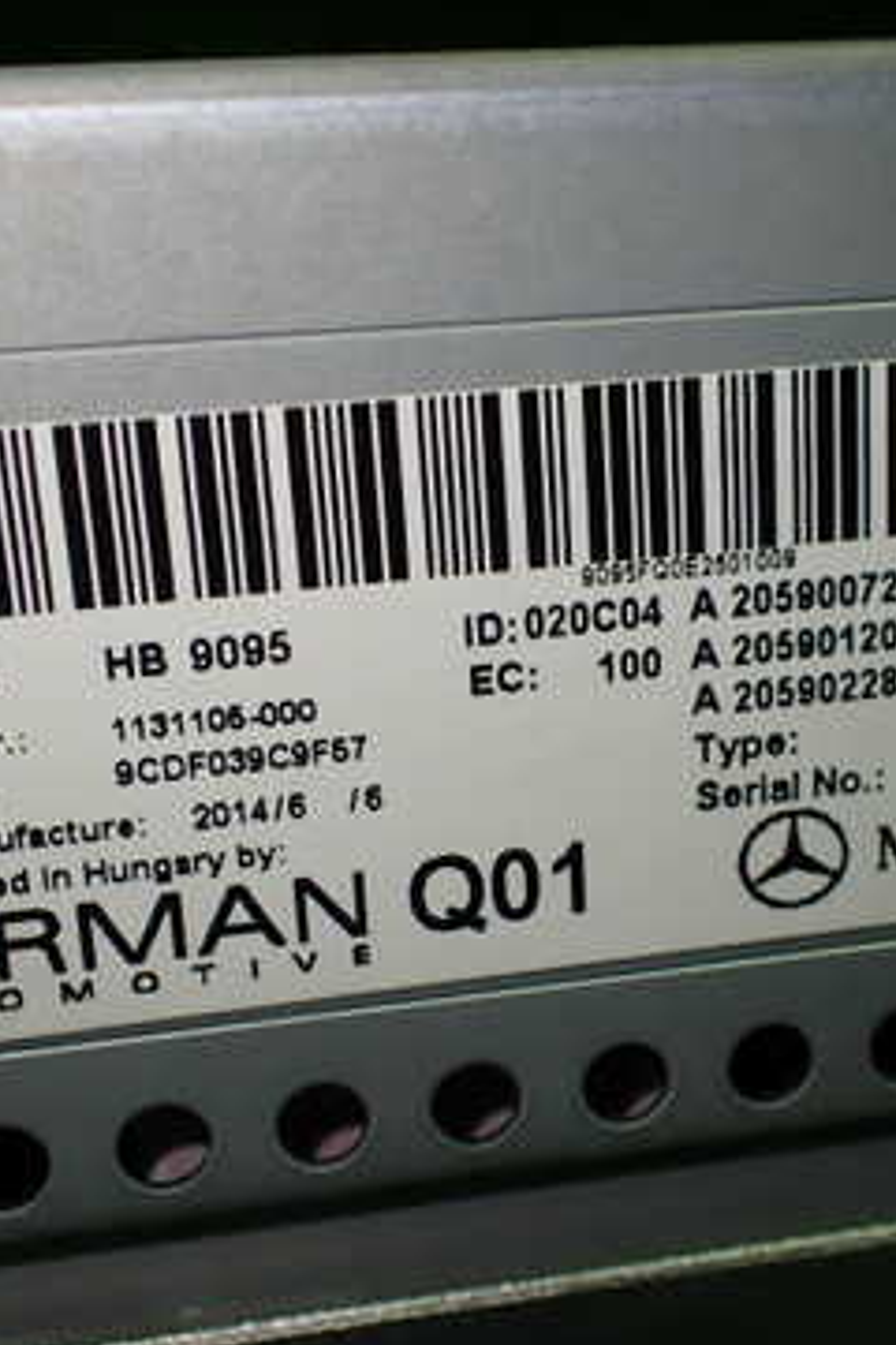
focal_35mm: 52
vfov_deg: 38.2
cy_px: 732
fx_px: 1941
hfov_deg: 25.8
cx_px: 605
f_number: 2.3
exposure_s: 1/160
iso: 100
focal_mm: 5.4
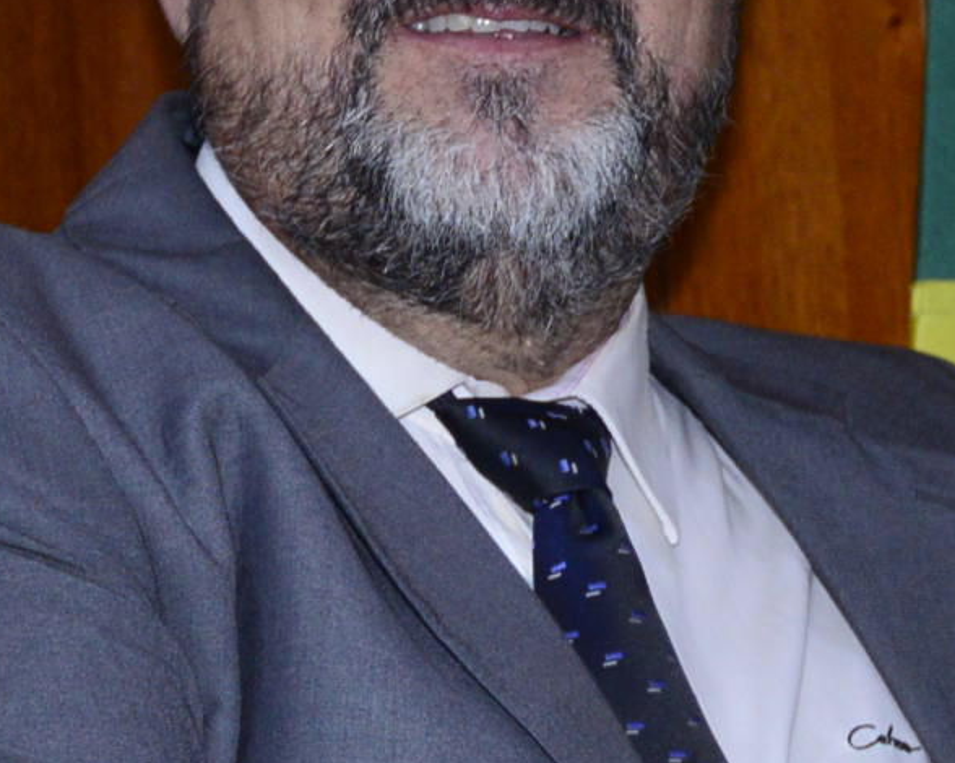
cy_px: 412
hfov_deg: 6.0
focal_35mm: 317
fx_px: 8957
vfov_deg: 4.9
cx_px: 1775
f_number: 5.3
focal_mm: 66
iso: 1600
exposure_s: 1/125
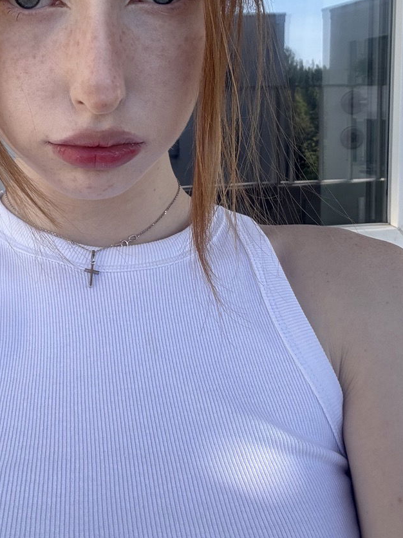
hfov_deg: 31.1
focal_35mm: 46
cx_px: 111
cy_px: 183
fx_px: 714
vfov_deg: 40.8
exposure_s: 1/373
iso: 25
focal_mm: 2.69
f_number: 1.9
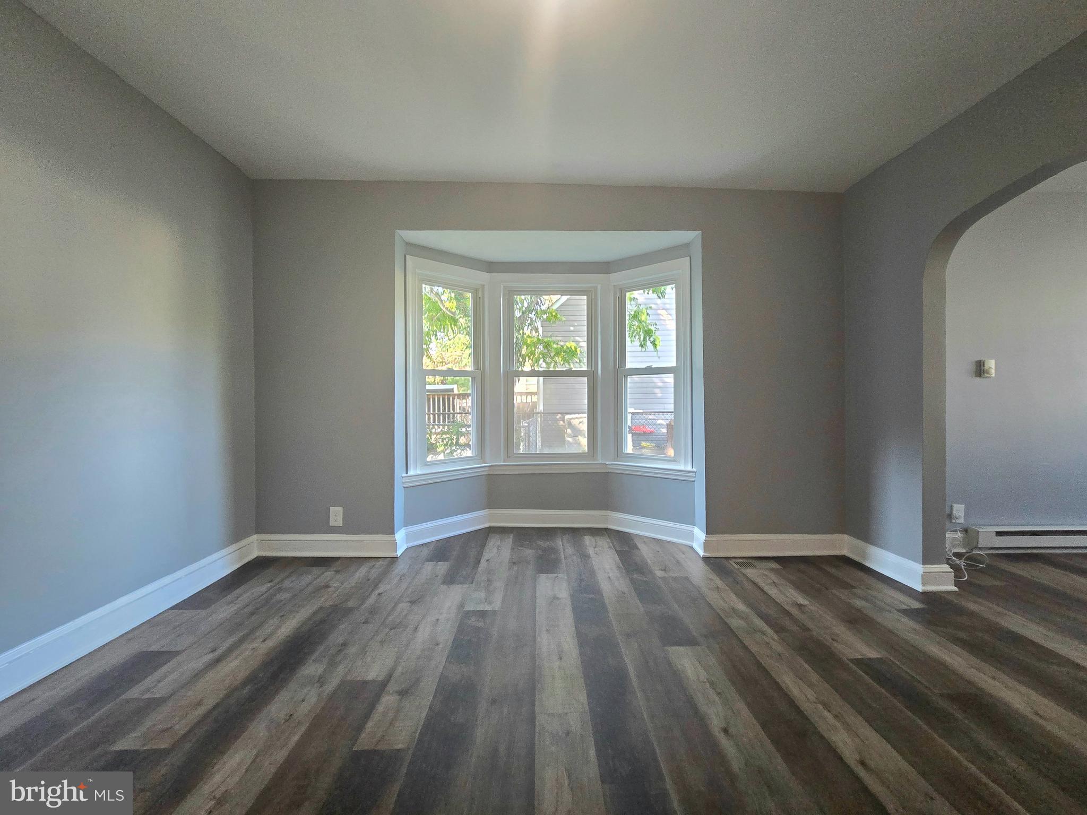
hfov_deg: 106.2
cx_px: 544
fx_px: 408
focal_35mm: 13
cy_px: 408
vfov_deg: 89.9
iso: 320
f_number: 2.2
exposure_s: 1/60.2
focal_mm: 2.2
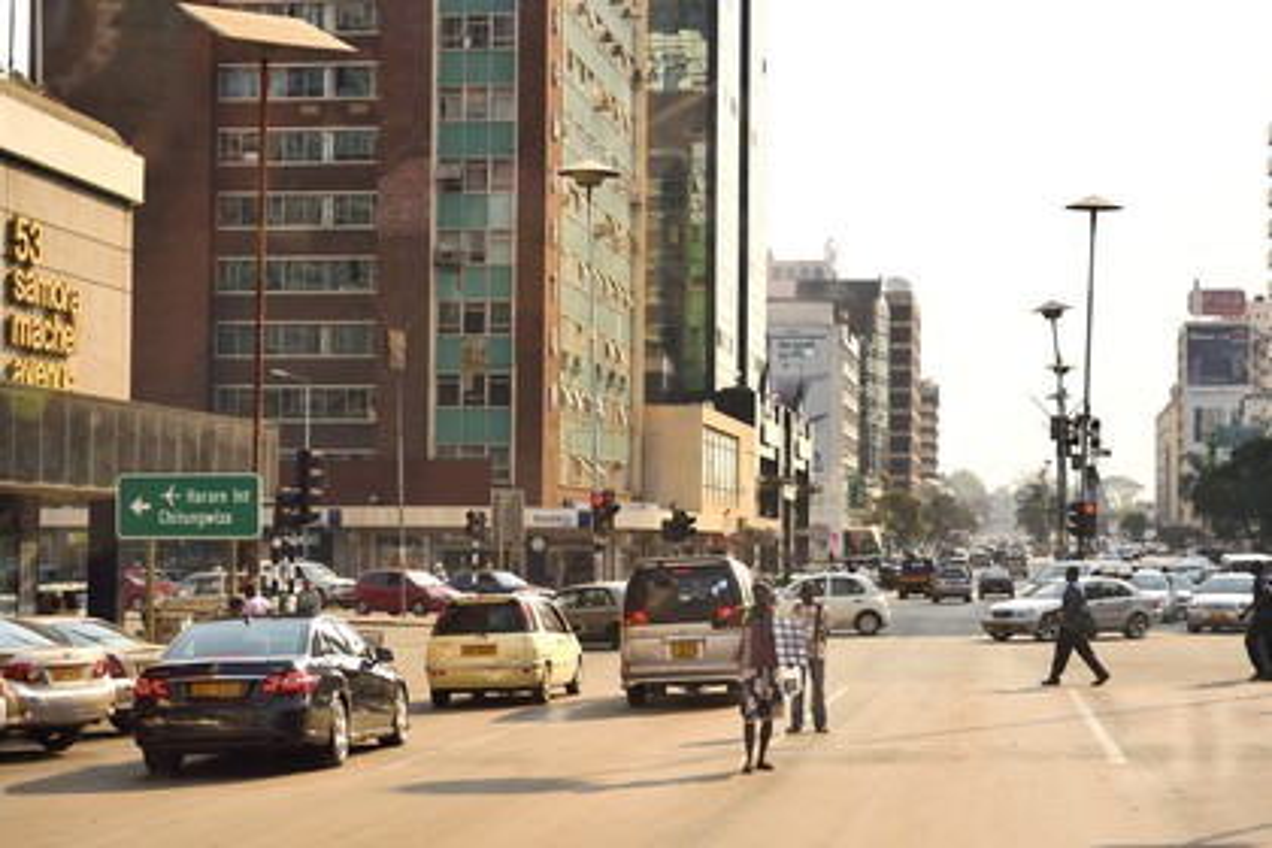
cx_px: 636
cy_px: 424
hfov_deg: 28.8
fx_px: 2473
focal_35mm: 70
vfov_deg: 19.5
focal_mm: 70
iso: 200
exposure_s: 1/500
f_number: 8
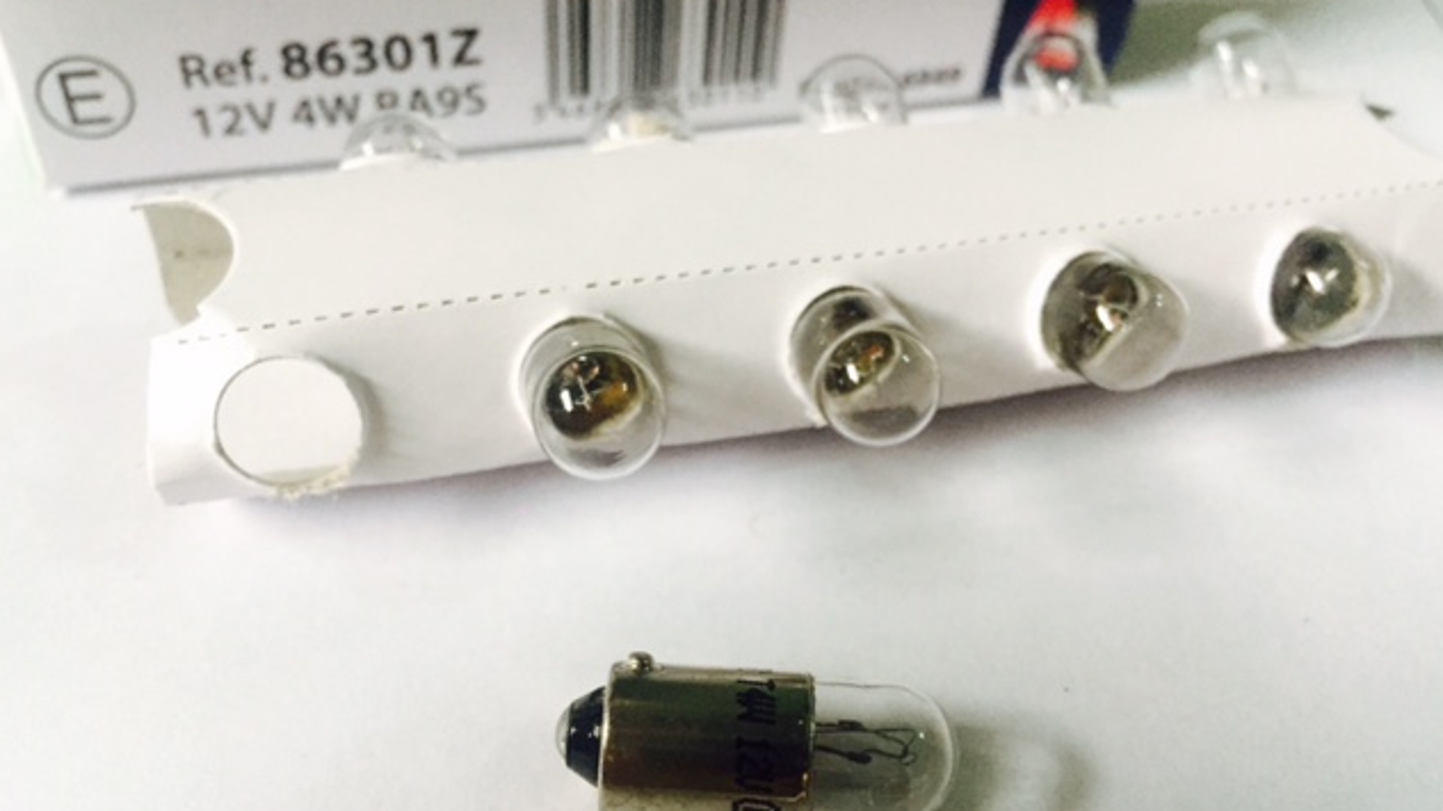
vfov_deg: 36.5
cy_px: 477
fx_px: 1224
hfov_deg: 61.0
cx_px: 726
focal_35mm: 32
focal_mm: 4.15
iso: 320
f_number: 2.2
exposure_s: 1/17
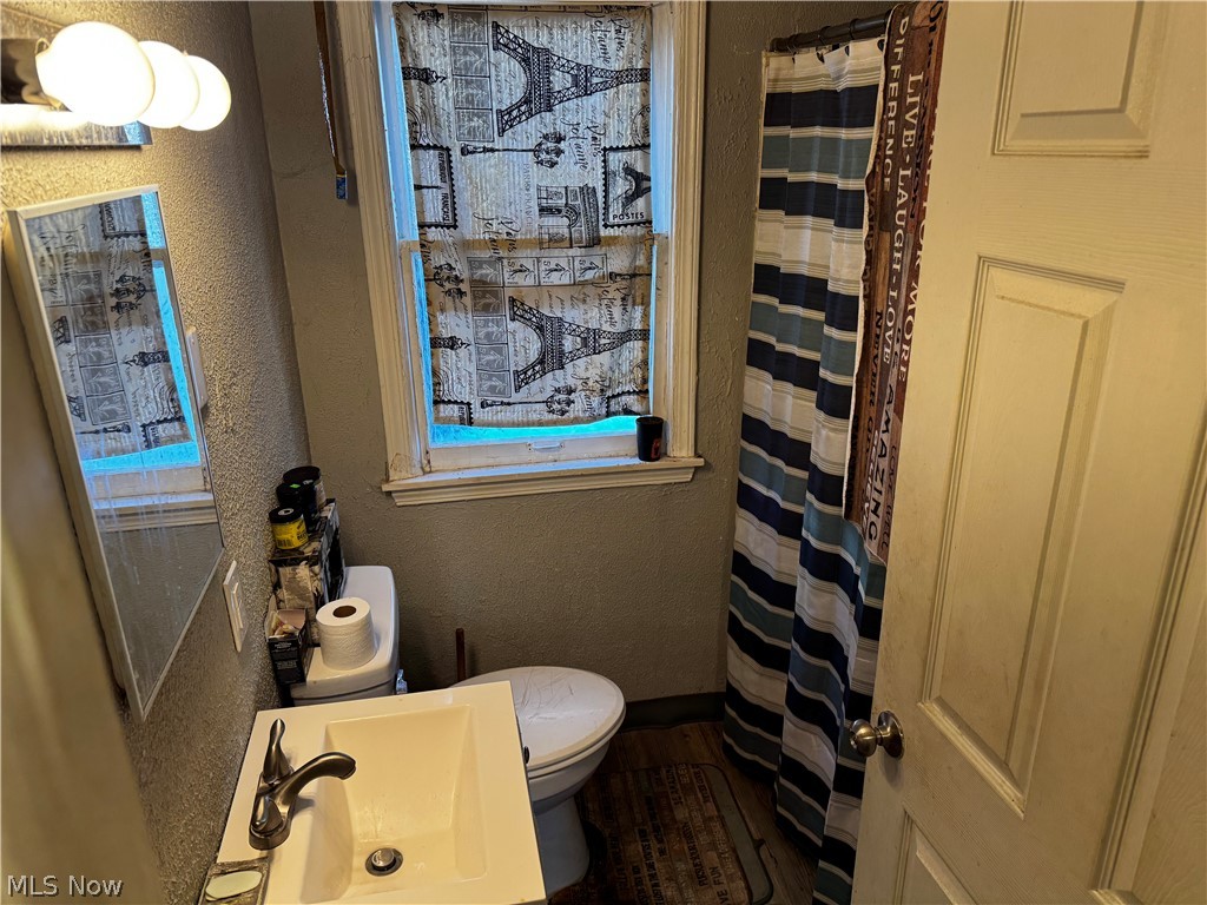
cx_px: 604
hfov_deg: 71.6
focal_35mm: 24
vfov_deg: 56.8
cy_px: 452
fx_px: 837
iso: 160
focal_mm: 6.76
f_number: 1.78
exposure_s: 1/120
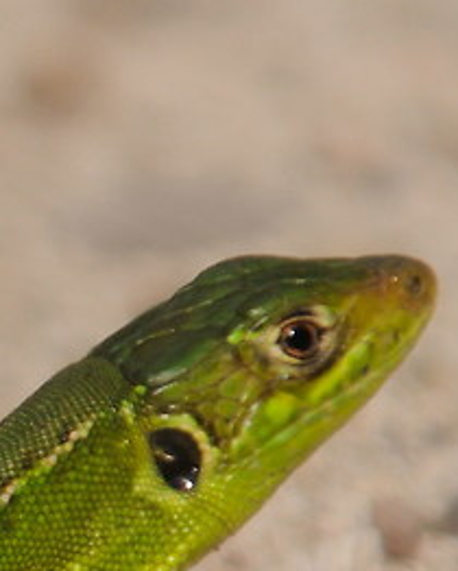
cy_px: 289
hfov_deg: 0.8
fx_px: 32697
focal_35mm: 1932
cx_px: -454
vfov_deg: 1.0
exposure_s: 1/2000
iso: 320
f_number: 6.3
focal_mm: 300
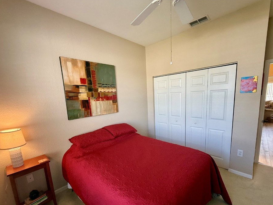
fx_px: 126
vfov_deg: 77.7
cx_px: 143
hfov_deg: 94.4
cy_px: 116
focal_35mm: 16
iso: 160
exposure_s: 1/120
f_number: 2.2
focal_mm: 2.22
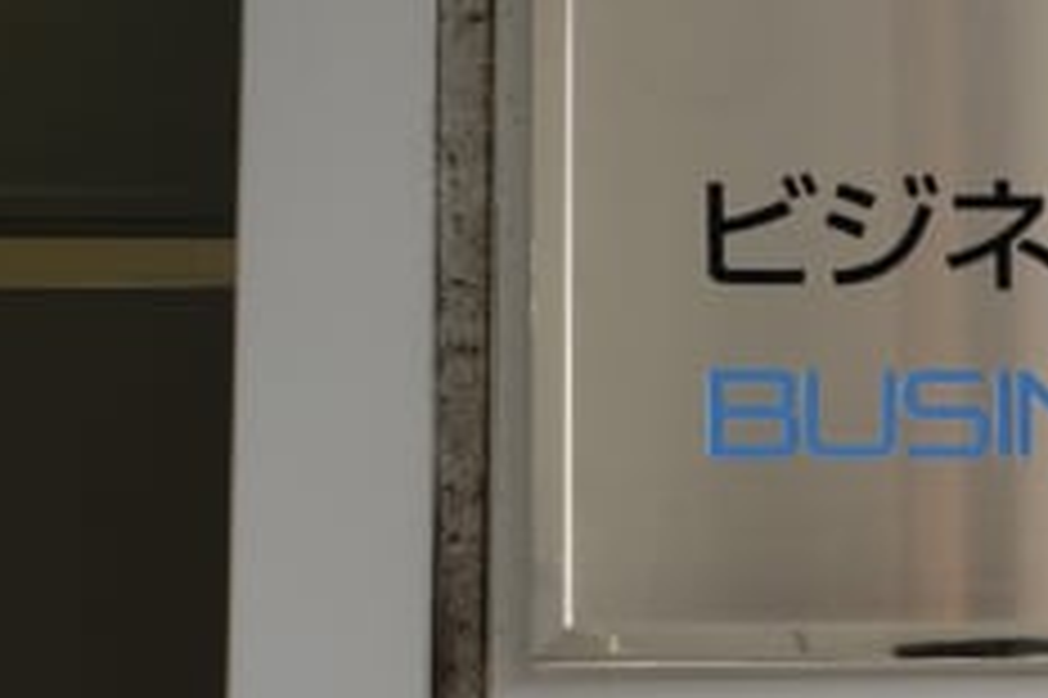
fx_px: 2298
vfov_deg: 17.0
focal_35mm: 79
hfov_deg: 24.4
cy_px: 630
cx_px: 1070
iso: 50
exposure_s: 1/244
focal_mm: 4.3
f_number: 2.4
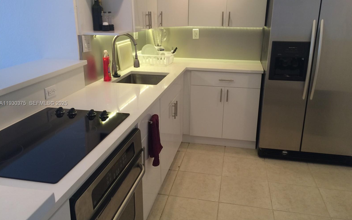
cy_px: 104
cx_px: 176
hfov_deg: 61.2
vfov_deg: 40.6
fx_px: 297
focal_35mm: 31
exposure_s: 1/30
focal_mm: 4.15
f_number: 2.2
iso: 80
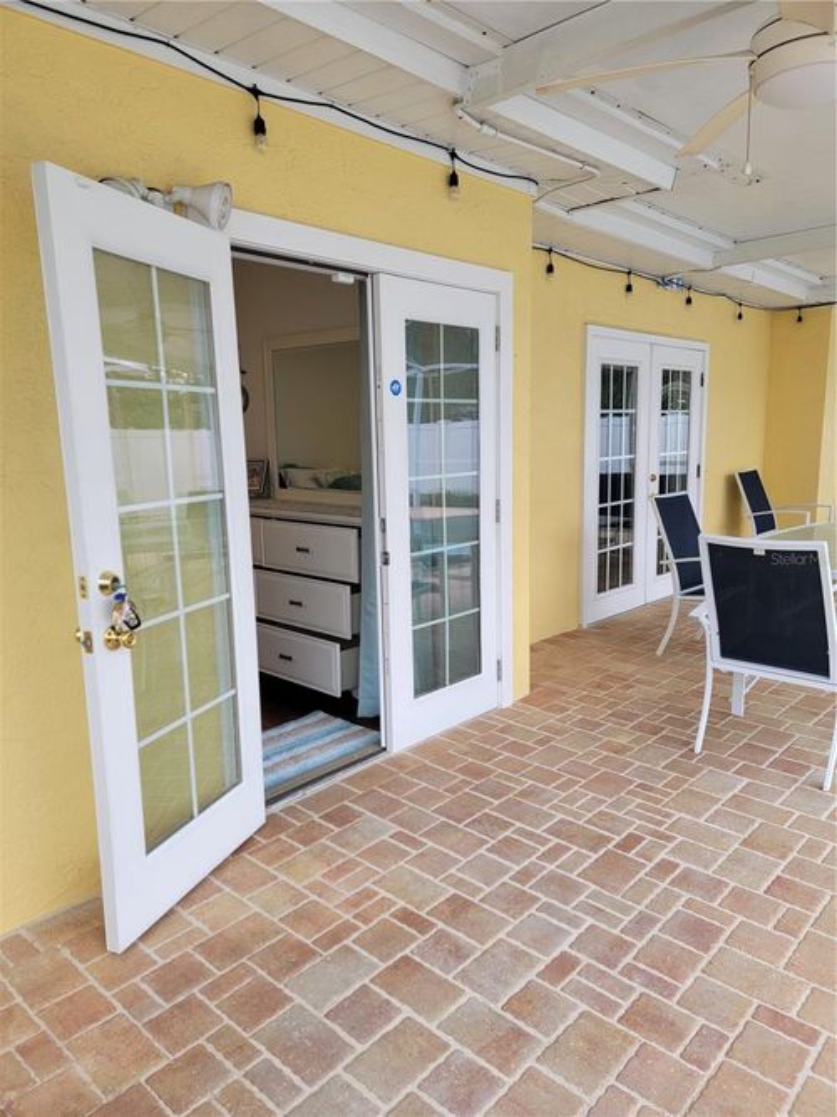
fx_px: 774
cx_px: 418
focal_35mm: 24
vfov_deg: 71.6
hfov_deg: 56.8
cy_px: 558
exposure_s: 1/120
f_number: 1.8
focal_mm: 6.7
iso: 25
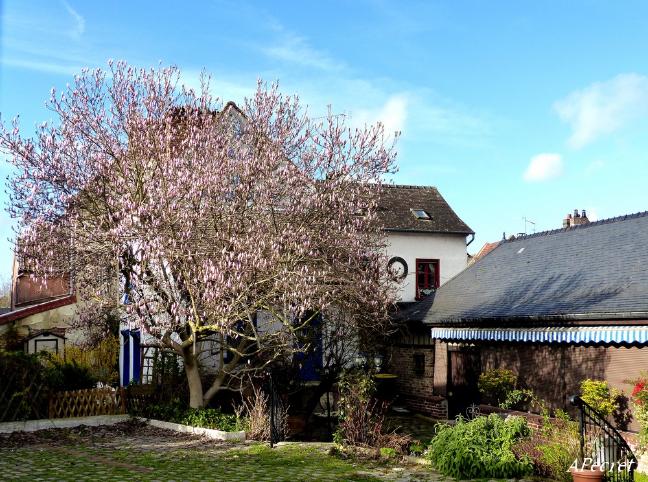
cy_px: 241
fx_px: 784
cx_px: 324
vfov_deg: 34.2
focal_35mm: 42
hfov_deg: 44.9
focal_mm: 7.6
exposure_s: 1/800
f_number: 4
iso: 160
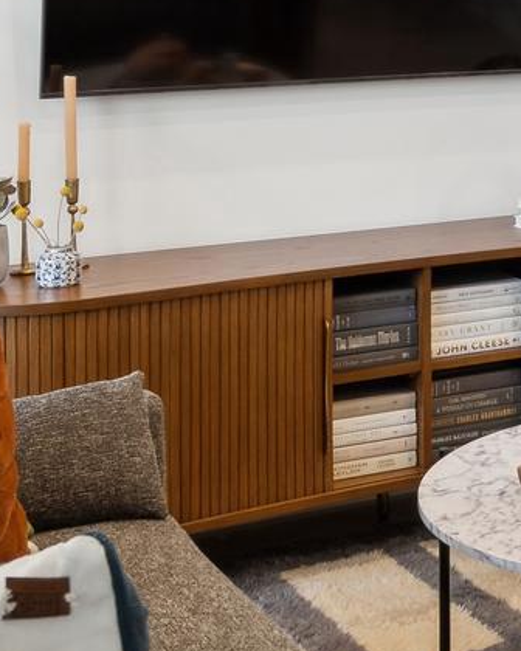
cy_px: 95
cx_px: 719
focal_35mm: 87
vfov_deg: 21.6
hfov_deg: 16.5
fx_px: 1677
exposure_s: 1/30
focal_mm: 19
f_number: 8
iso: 320
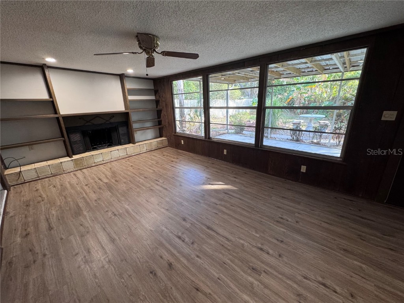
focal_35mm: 14
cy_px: 152
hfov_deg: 102.1
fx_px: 163
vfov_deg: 85.7
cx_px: 202
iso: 250
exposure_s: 1/60
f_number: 2.2
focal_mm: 2.22
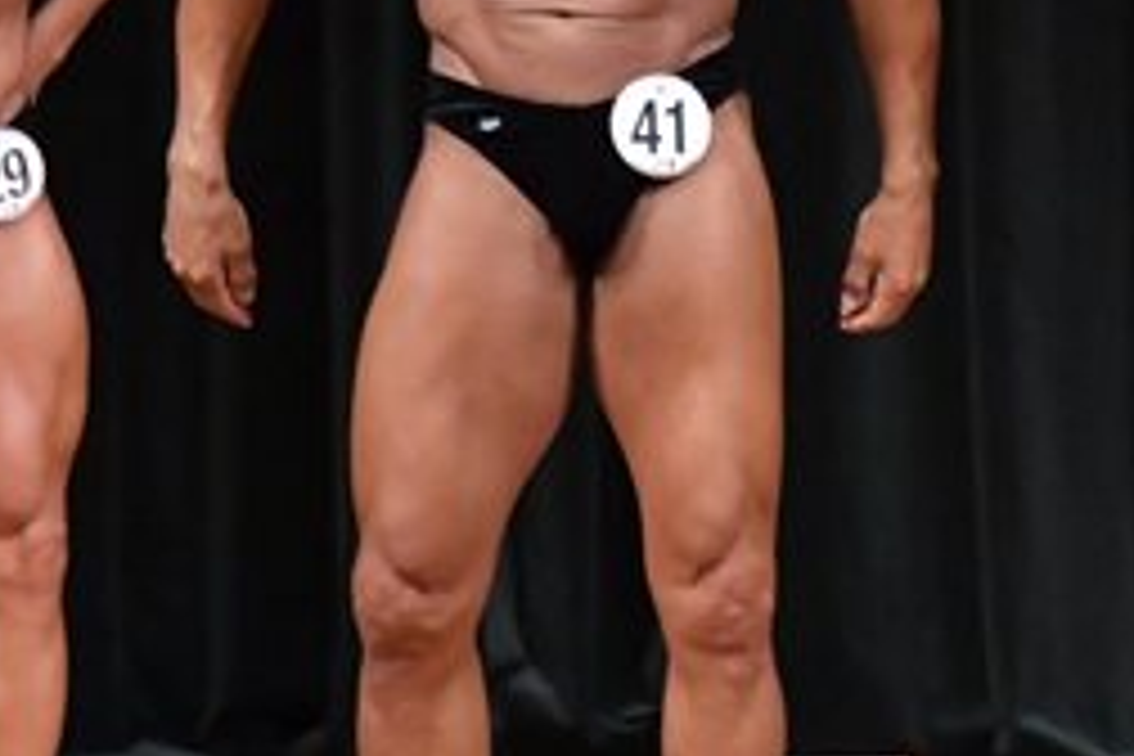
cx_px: 1541
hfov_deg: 2.8
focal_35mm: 738
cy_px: 207
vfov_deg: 1.9
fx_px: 23245
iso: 6400
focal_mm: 160
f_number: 5.6
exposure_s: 1/400
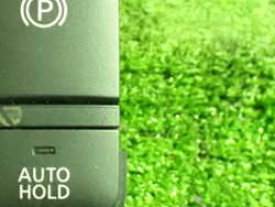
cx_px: 48
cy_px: 97
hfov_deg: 26.4
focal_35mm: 72
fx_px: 573
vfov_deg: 20.5
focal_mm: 5.4
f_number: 2.3
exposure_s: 1/20
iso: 1600
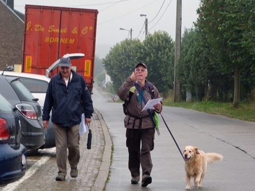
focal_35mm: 152
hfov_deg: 13.0
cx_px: 130
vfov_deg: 9.8
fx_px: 1119
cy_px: 117
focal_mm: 21.9
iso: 100
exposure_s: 1/80
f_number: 3.6
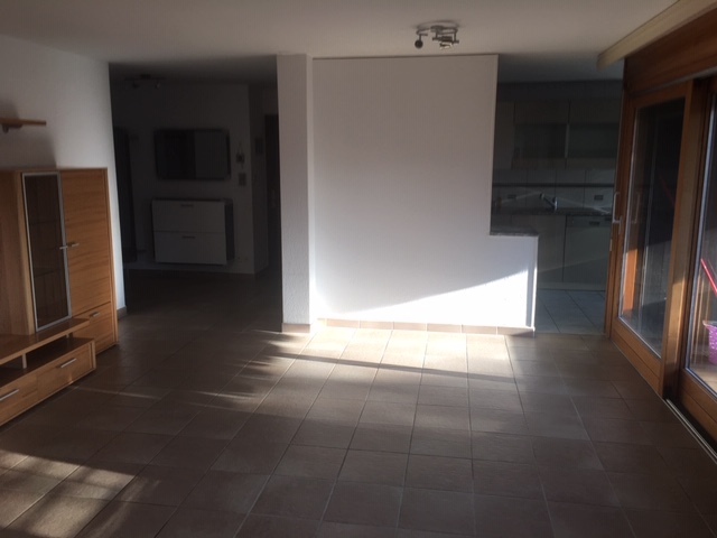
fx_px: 601
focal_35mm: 29
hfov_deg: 61.7
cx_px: 358
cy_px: 269
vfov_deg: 48.2
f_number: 2.2
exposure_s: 1/106
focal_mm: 4.15
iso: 25
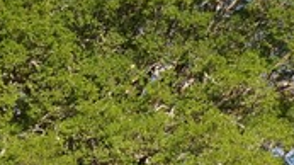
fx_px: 1363
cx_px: -206
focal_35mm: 175
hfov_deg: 11.6
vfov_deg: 6.4
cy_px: 475
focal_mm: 16
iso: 100
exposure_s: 1/320
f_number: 5.6
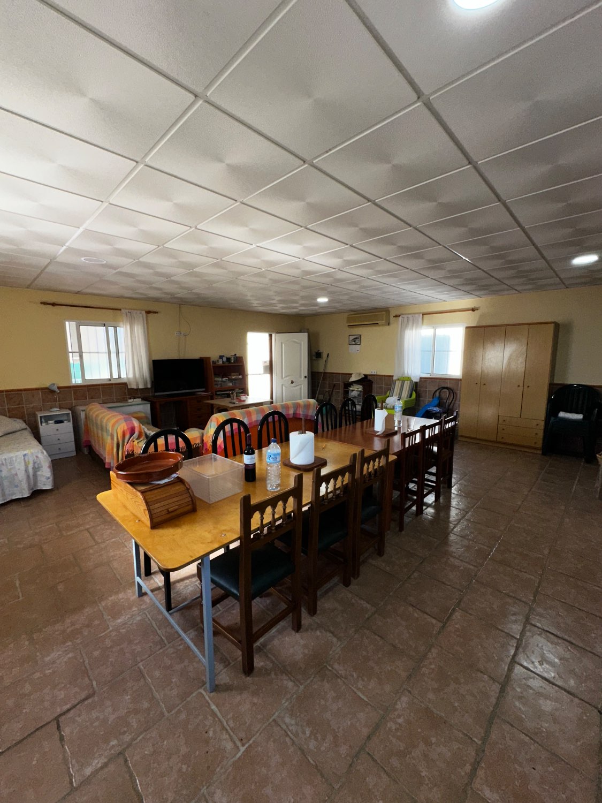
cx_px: 301
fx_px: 325
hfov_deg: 85.7
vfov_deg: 102.1
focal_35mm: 14
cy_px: 402
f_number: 2.2
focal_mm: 2.22
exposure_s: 1/122
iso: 32
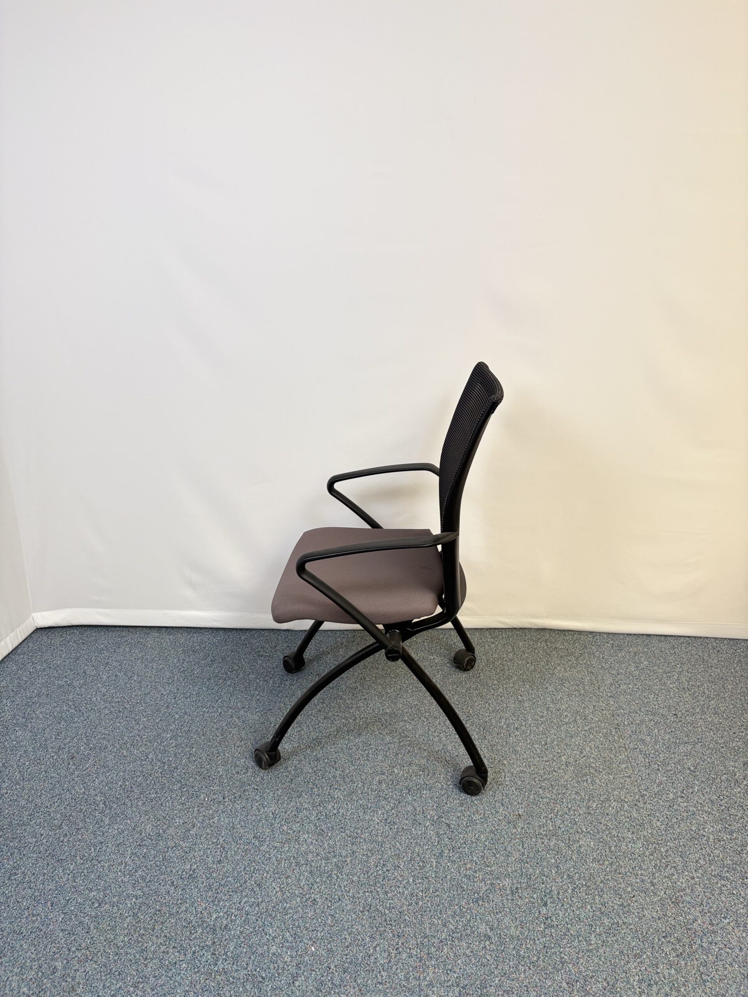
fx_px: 749
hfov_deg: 53.1
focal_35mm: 26
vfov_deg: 67.3
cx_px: 374
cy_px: 498
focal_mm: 5.96
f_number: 1.6
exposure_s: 1/122
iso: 80
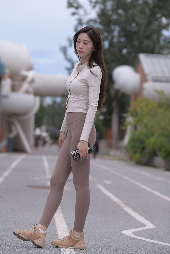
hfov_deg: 10.2
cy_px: 127
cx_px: 85
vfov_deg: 15.2
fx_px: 956
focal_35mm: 135
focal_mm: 135
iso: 100
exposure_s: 1/640
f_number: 4
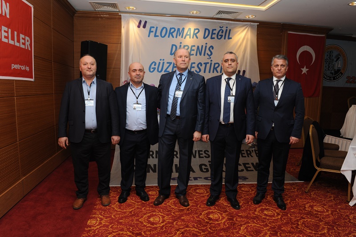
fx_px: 237
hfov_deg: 73.8
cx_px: 178
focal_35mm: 24
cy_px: 118
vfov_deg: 53.1
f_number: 13
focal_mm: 24
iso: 1000
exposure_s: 1/60
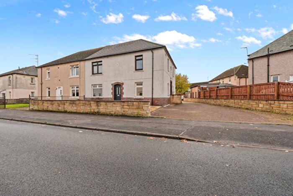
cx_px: 146
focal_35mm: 14
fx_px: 114
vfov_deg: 81.3
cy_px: 98
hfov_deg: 104.2
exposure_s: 1/30
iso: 800
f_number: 22
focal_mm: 14
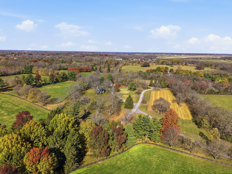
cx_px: 116
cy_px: 87
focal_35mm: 24
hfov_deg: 71.6
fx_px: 161
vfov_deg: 56.8
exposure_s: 1/240
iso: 140
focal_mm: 8.7
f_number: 1.8
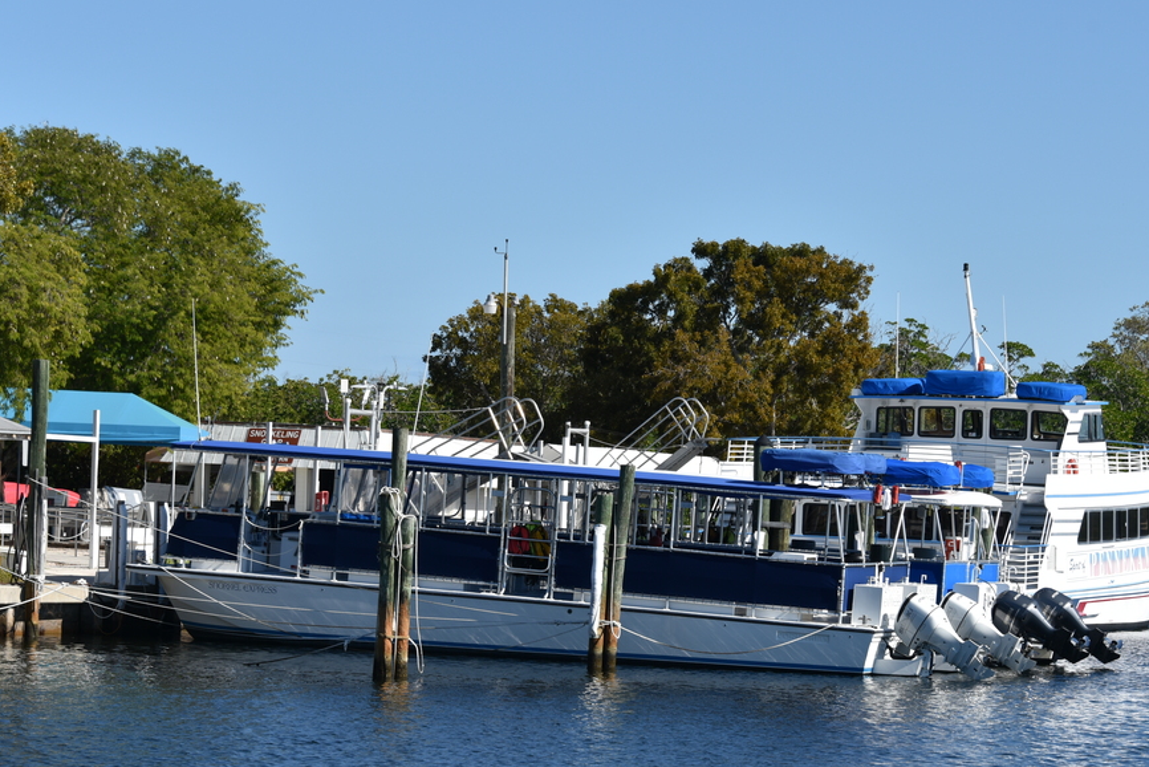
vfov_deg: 10.3
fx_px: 4246
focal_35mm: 133
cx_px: 710
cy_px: 441
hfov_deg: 15.4
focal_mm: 90
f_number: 9
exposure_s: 1/320
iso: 100
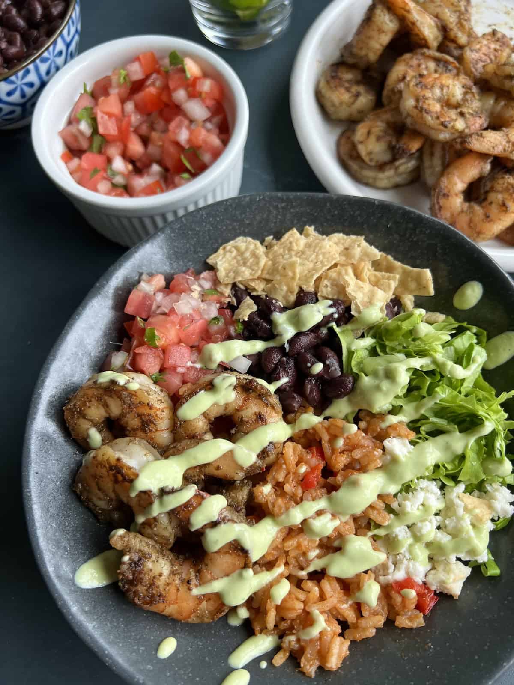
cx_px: 257
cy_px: 342
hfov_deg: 53.1
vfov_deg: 67.3
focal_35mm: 26
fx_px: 515
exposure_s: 1/121
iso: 100
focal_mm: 5.7
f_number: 1.5
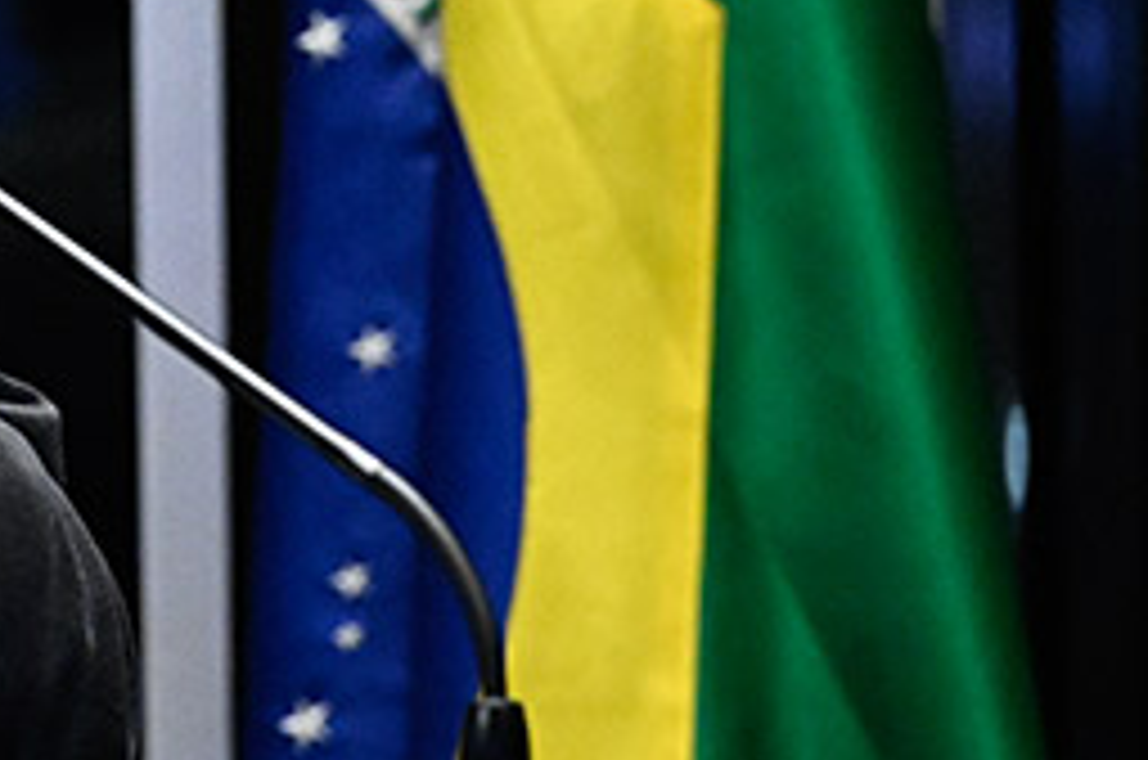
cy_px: -184
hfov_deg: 3.9
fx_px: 16646
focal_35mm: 523
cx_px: -657
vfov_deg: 2.6
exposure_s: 1/200
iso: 6400
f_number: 4
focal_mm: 155
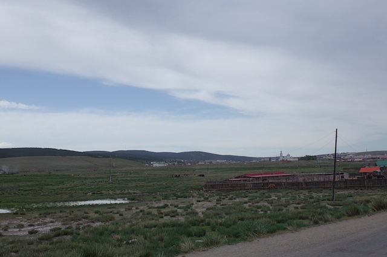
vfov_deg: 28.6
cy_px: 128
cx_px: 194
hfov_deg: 42.0
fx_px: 505
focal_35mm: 47
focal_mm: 18.3
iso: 140
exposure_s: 1/2000
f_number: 4
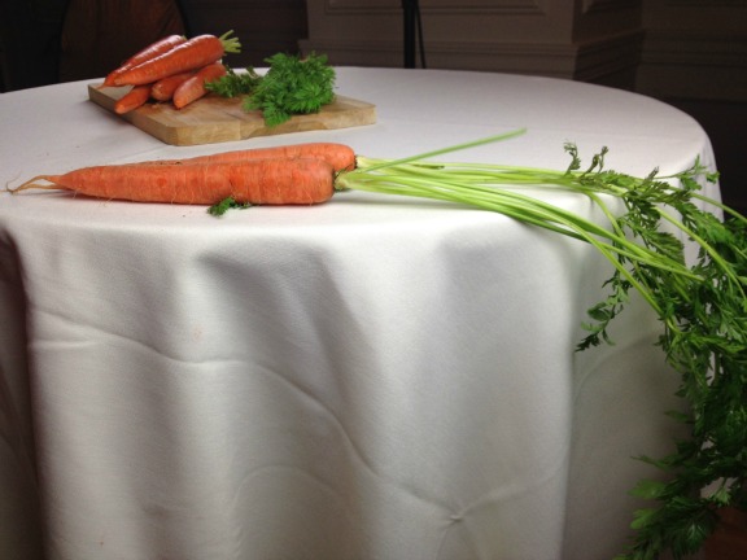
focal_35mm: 35
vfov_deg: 40.7
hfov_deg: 52.6
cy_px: 280
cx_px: 374
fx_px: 755
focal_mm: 4.28
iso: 64
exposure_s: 1/60
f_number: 2.4
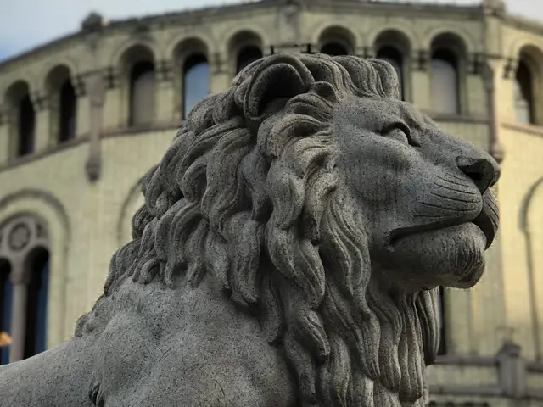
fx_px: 894
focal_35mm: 57
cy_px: 204
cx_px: 272
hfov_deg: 33.8
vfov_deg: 25.7
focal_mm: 6.6
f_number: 2.8
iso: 20
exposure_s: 1/424
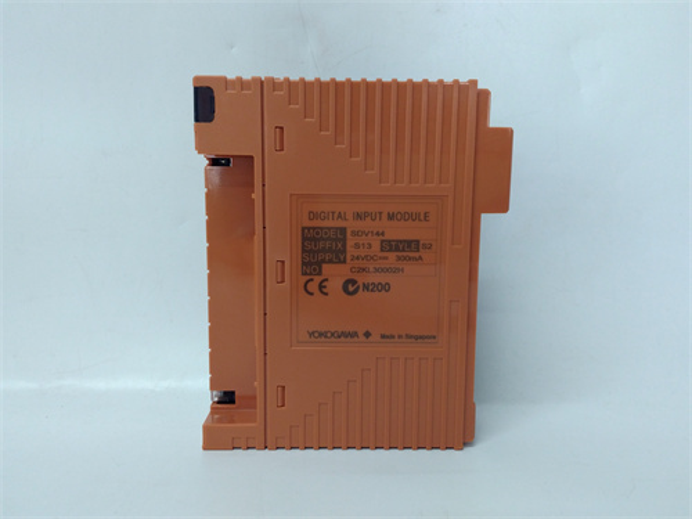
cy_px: 260
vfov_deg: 51.4
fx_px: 540
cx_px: 346
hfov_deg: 65.3
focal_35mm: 27
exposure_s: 1/33
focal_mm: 3.79
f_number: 2
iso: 182
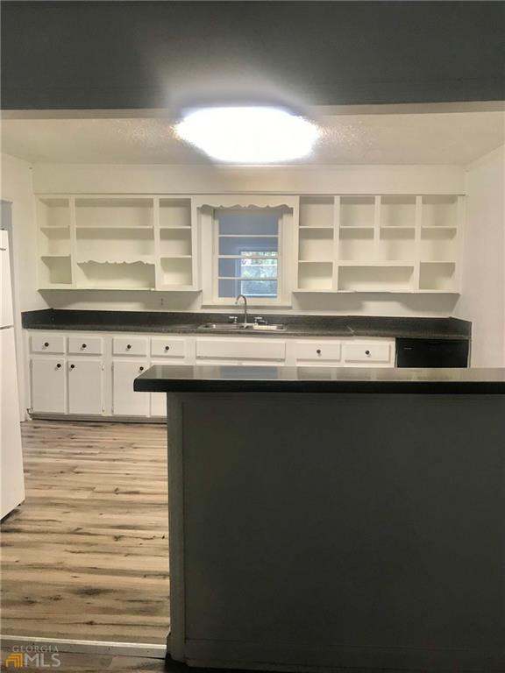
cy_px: 336
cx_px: 252
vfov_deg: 63.4
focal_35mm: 28
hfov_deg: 49.7
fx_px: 545
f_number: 1.8
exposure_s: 1/24
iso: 40
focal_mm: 3.99
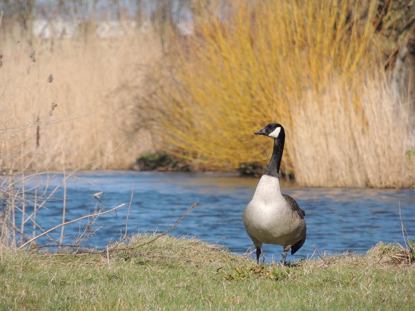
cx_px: 208
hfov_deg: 2.8
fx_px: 8392
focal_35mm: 700
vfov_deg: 2.1
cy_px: 156
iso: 200
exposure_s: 1/1000
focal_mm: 124.8
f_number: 5
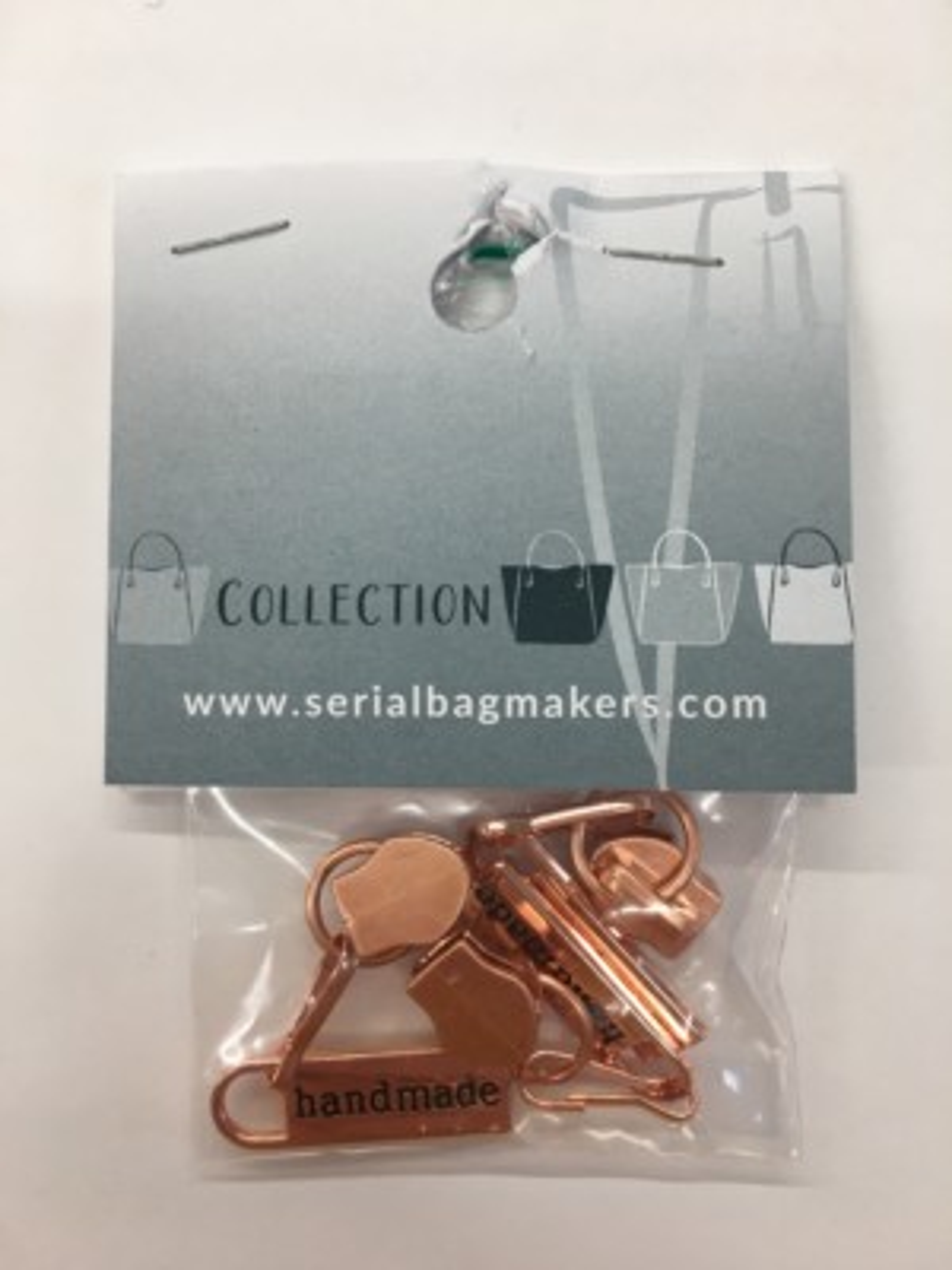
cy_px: 635
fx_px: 1063
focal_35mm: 29
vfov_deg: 61.7
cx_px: 476
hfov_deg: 48.2
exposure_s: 1/33
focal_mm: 4.15
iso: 25
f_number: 2.2
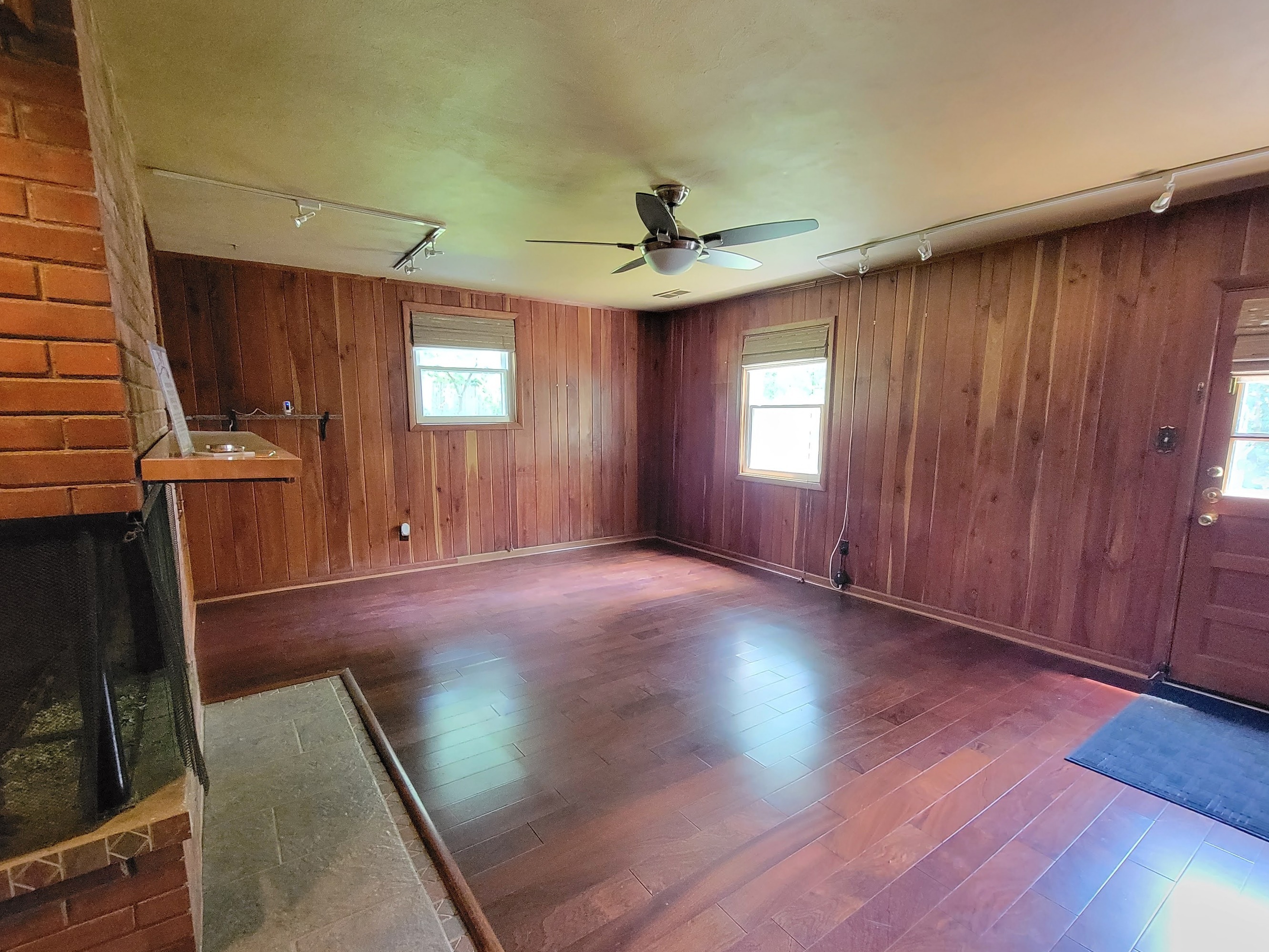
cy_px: 506
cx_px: 641
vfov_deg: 81.7
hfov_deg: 98.2
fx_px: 550
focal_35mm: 15
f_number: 2.2
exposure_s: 1/24
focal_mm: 2.2
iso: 1250
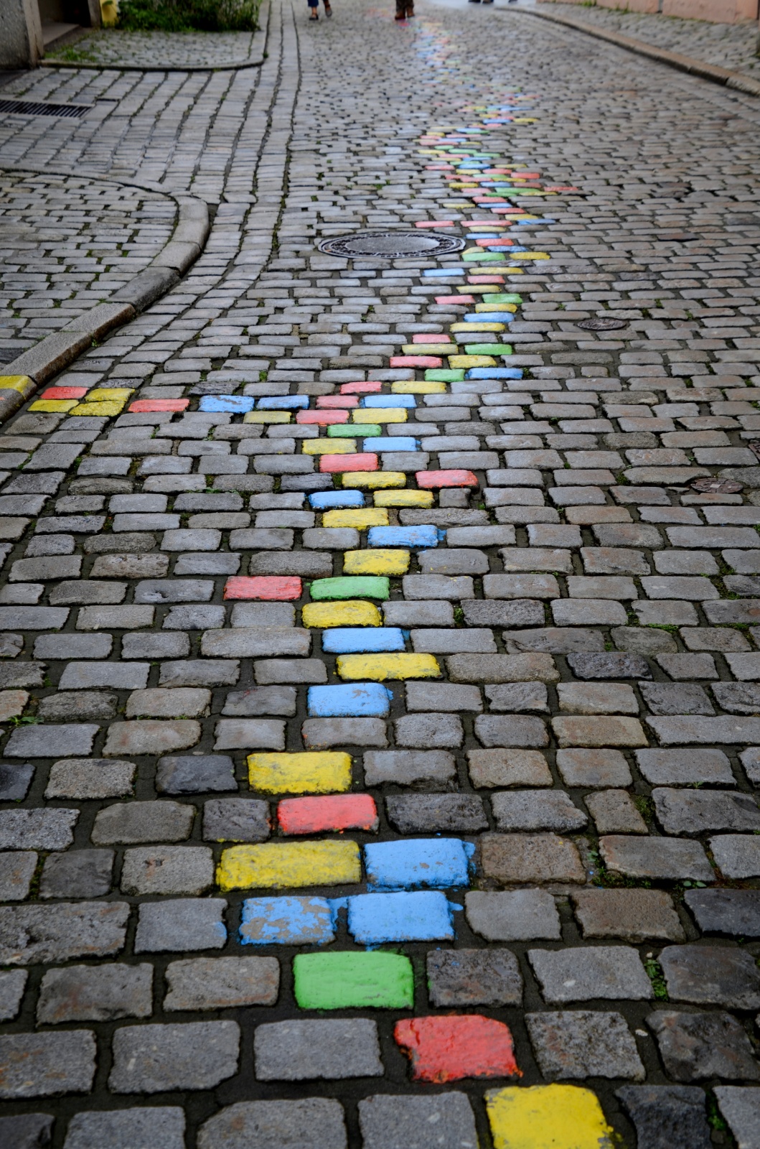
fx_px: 1814
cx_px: 380
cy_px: 574
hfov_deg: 23.7
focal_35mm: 57
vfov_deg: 35.1
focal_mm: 38
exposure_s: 1/160
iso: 100
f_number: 6.3
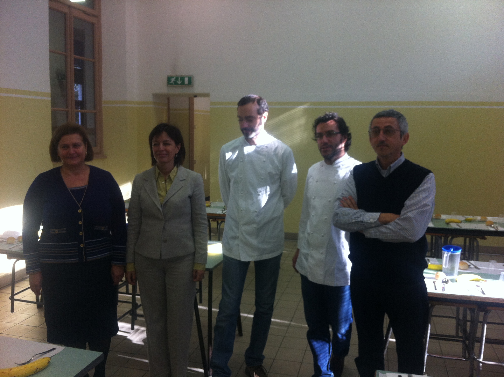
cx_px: 252
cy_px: 188
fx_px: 509
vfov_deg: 40.6
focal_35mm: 35
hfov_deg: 52.7
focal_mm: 3.85
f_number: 2.8
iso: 80
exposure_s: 1/33
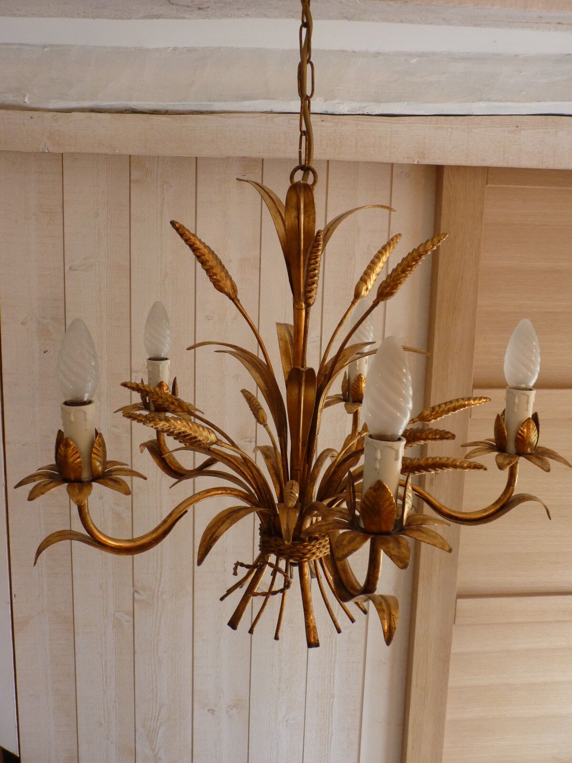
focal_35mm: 30
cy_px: 382
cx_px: 286
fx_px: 661
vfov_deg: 60.0
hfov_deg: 46.8
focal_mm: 5.3
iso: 200
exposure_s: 1/30
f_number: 3
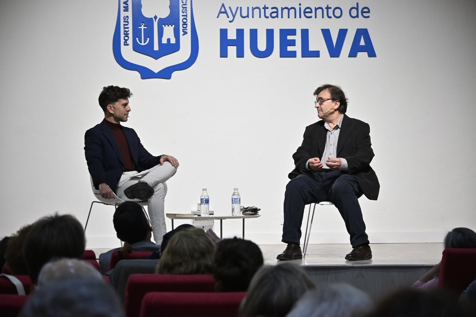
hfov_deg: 18.2
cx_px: 238
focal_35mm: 112
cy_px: 158
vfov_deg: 12.2
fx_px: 1488
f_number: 5
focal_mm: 75
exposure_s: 1/200
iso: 1000
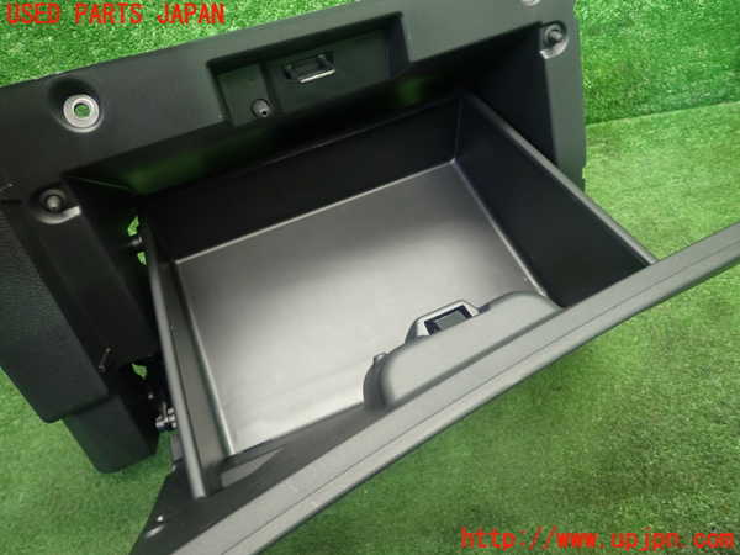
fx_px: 599
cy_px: 278
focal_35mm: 28
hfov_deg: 63.4
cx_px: 370
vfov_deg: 49.7
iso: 320
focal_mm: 5.05
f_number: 2.2
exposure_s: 1/30
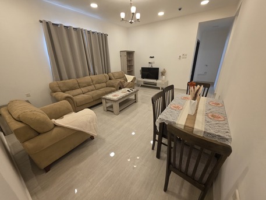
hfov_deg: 106.2
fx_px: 100
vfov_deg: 89.9
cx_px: 133
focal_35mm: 13
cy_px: 100
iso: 250
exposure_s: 1/100
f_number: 1.9
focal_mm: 2.2
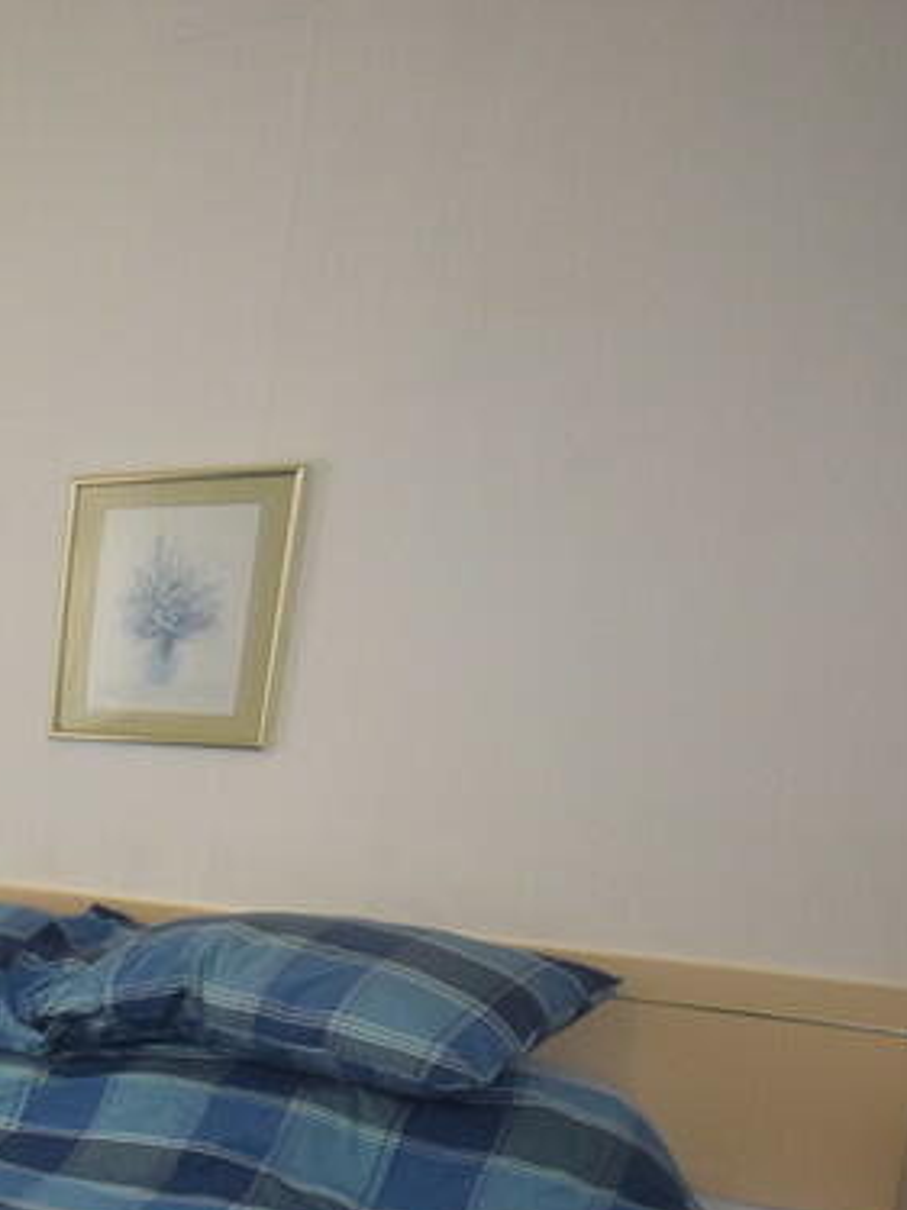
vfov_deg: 40.5
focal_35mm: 43
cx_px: -623
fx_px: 1514
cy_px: 1070
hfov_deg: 22.9
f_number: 5.6
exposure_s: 1/125
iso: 800
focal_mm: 11
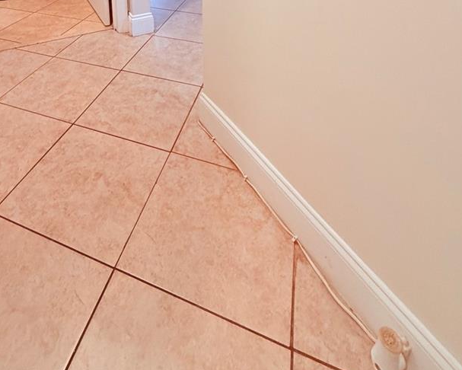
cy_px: -67
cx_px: 145
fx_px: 369
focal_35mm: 27
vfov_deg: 39.5
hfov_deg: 62.1
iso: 250
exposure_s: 1/60
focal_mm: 2.22
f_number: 2.2
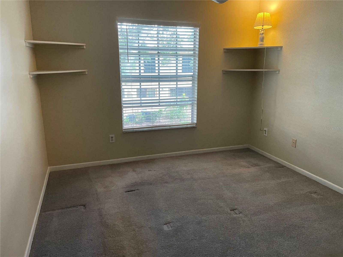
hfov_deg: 67.3
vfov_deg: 53.1
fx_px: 258
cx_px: 172
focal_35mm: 26
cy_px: 128
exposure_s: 1/60
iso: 100
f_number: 1.6
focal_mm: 4.2
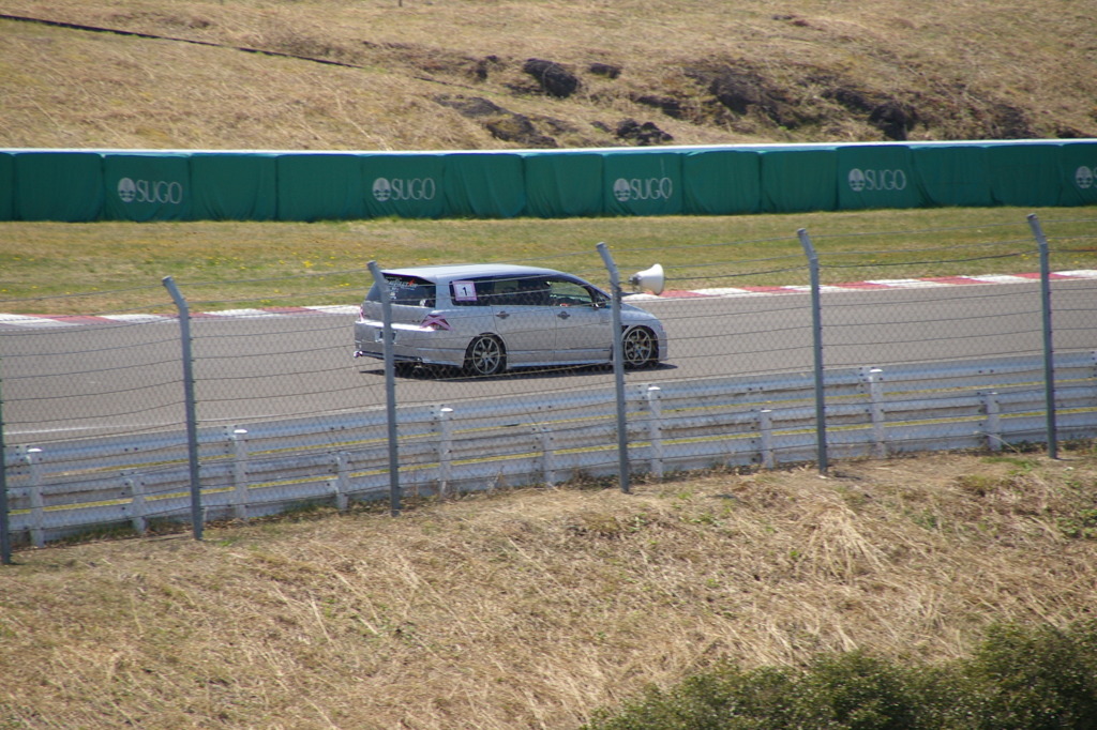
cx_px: 548
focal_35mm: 375
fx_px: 11423
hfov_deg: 5.5
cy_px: 365
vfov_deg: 3.7
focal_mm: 250
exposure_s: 1/500
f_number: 8
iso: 200
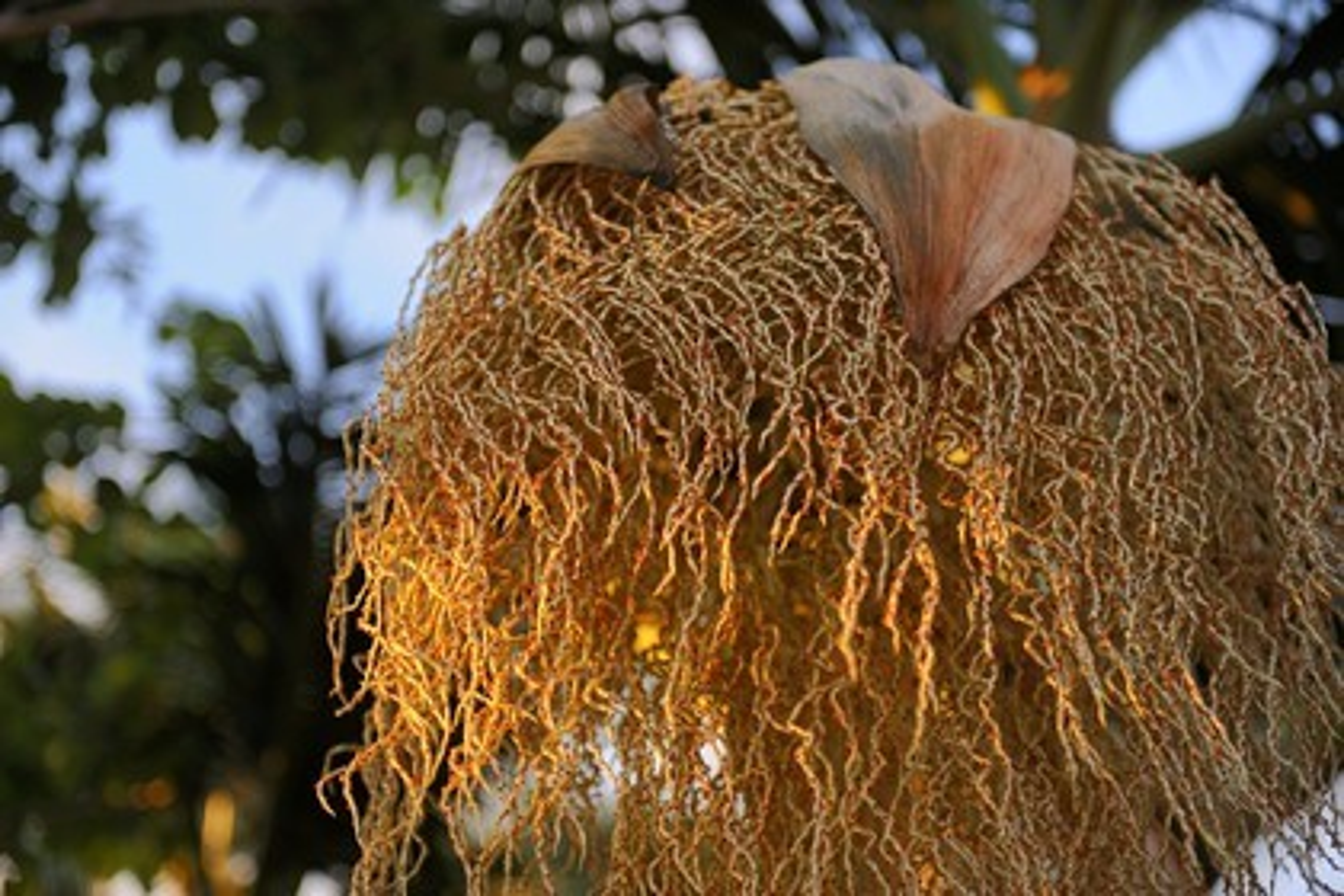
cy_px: 448
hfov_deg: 34.5
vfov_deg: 23.4
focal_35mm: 58
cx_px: 672
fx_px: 2165
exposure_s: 1/250
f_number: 2.8
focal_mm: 58
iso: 400
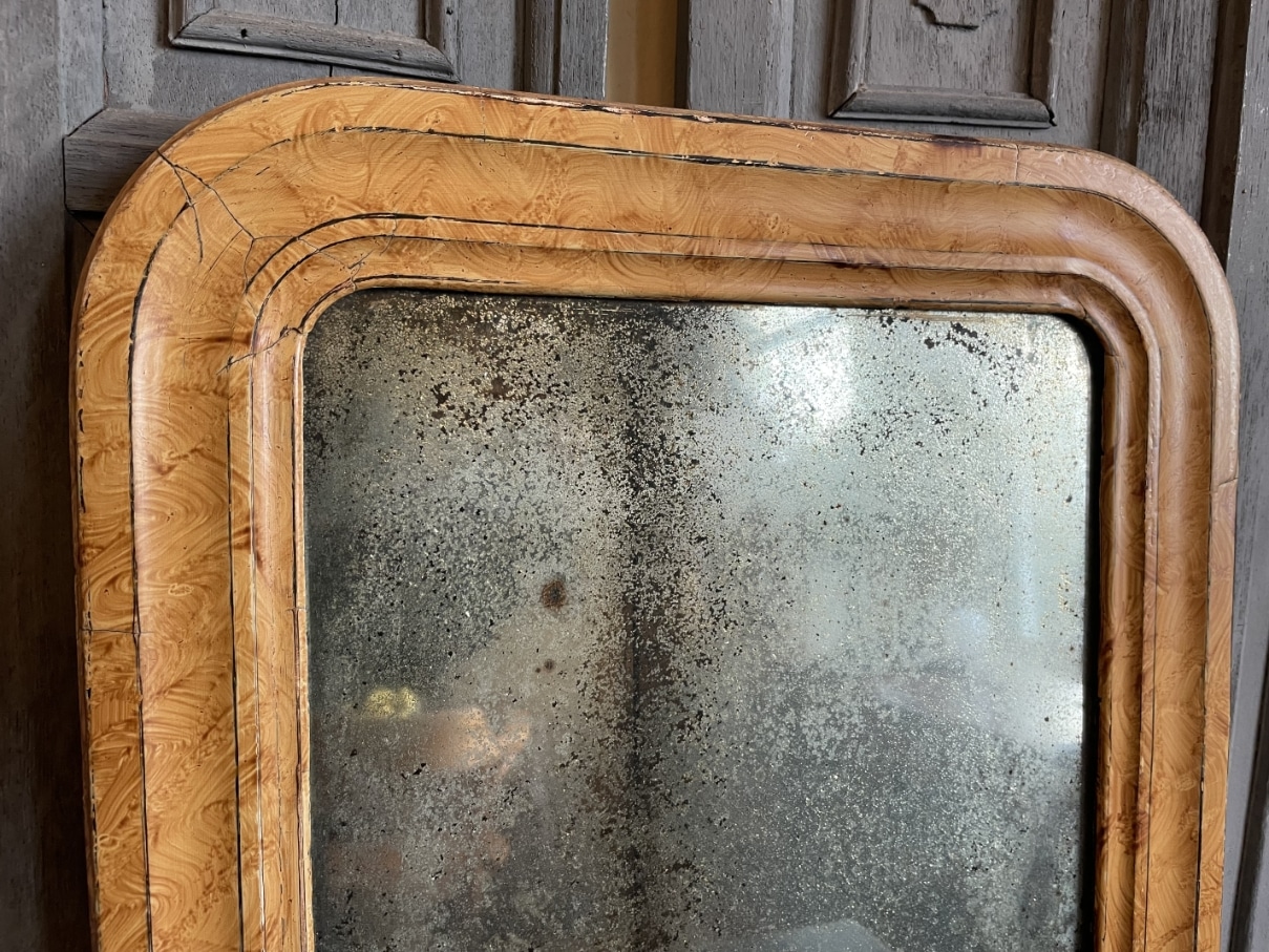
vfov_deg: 53.1
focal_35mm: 26
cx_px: 634
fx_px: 953
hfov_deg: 67.3
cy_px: 476
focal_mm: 4.2
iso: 80
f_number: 1.6
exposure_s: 1/50
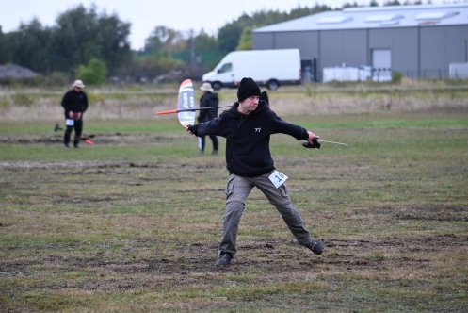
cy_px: 156
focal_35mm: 230
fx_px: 2992
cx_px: 234
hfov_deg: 8.9
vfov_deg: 6.0
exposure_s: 1/800
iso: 1250
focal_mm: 230
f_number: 5.6
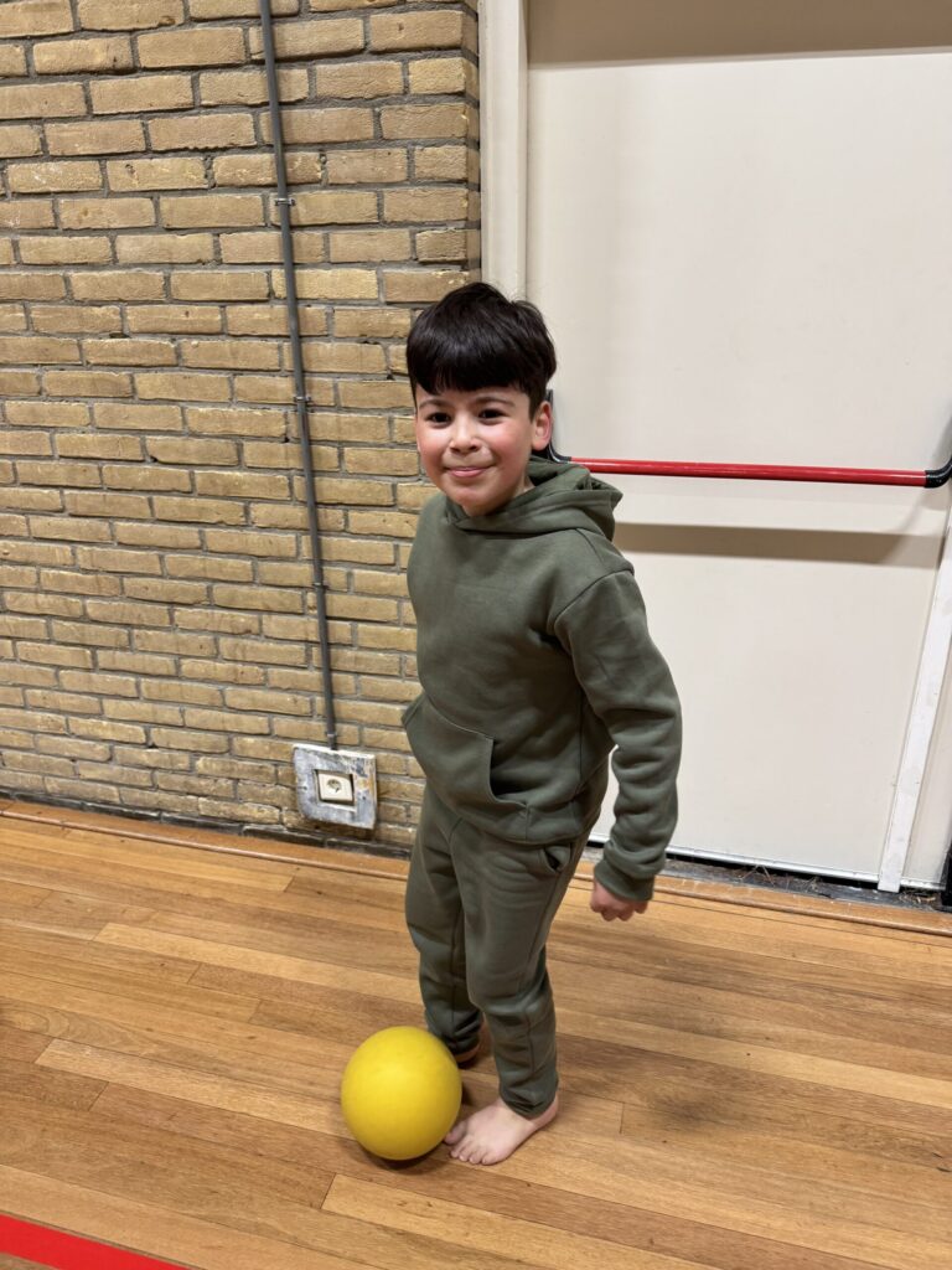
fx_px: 880
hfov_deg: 56.8
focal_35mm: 24
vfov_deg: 71.6
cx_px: 476
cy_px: 635
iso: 250
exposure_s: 1/50
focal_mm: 6.76
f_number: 1.78
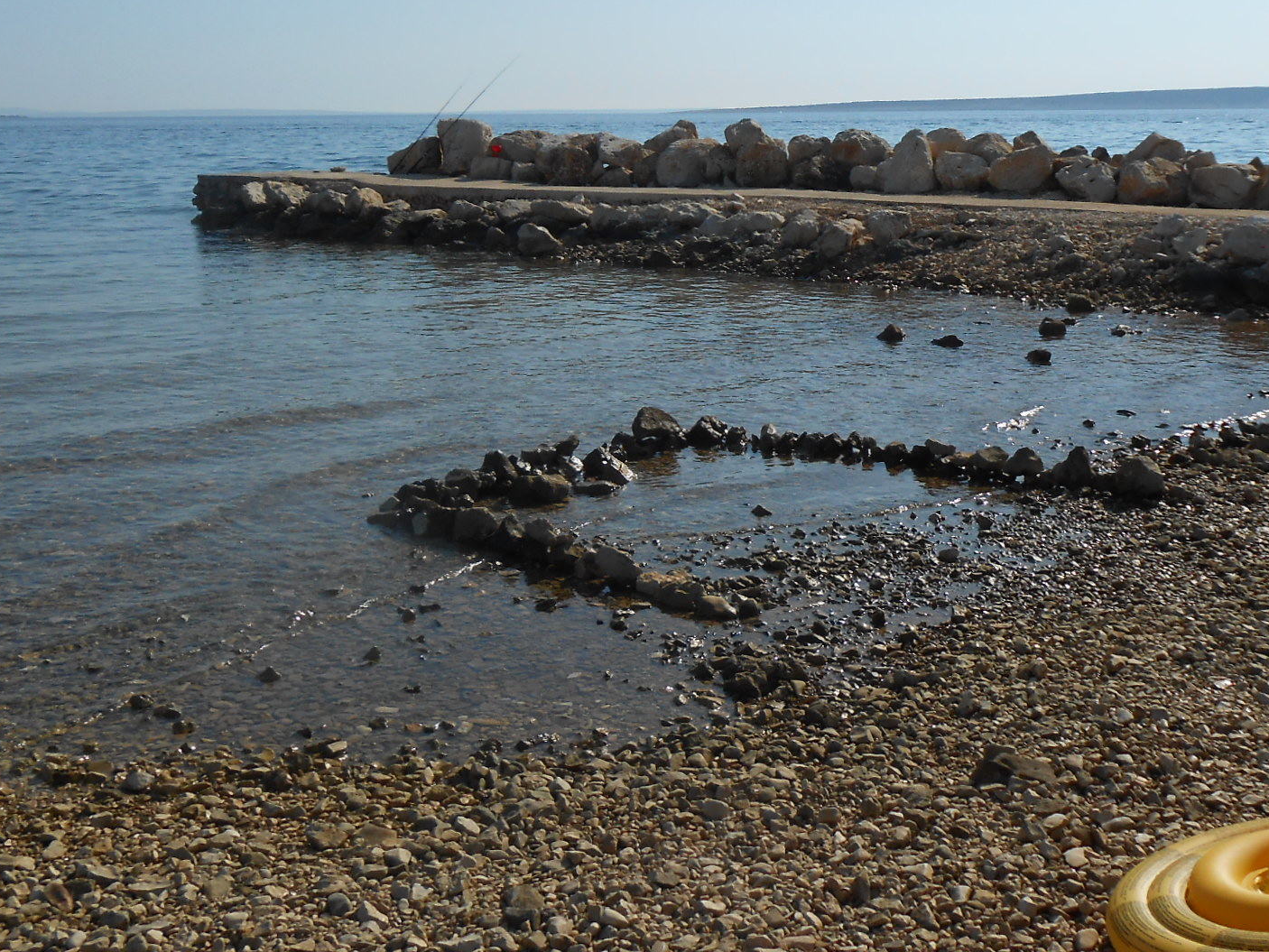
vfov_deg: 33.9
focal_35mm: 42
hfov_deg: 44.8
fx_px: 1540
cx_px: 680
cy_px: 284
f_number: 11.5
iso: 100
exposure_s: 1/250
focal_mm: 4.6
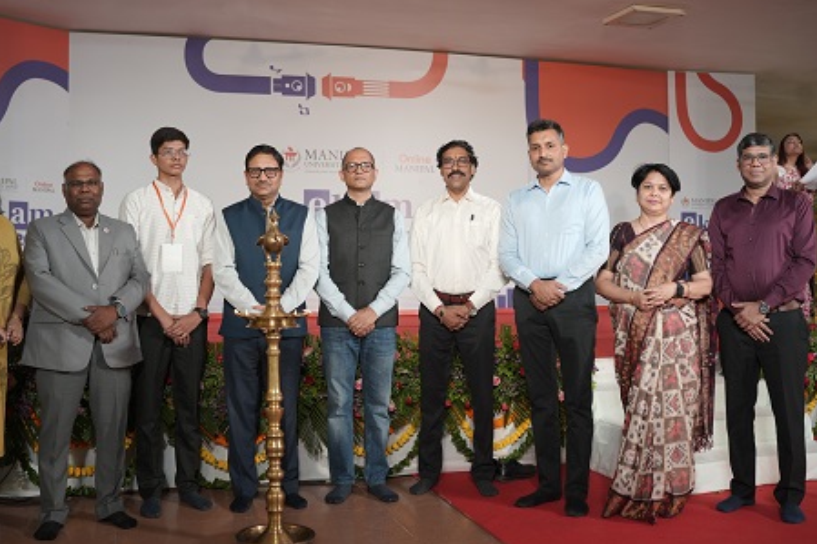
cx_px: 364
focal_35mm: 39
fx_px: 885
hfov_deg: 49.5
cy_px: 274
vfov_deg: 34.2
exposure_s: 1/125
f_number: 3.5
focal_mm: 35
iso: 250
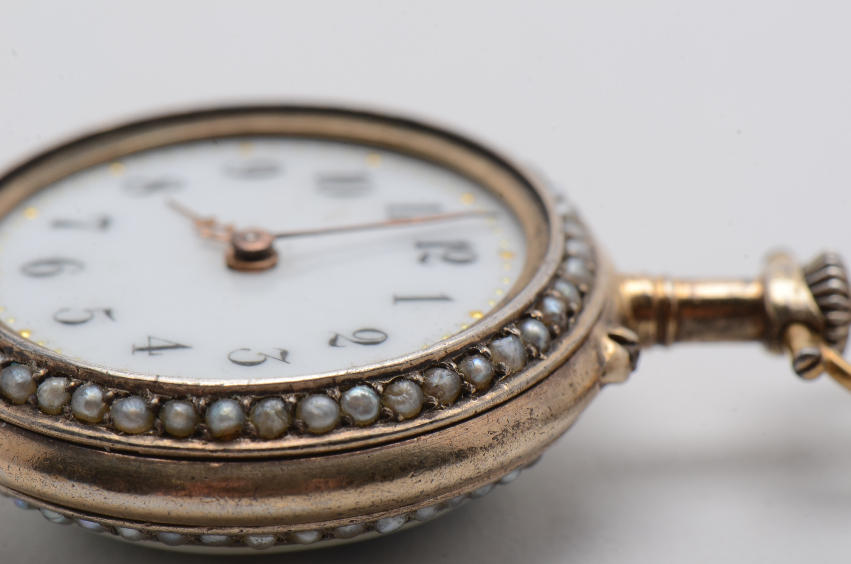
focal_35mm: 128
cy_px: 282
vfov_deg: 10.7
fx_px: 3008
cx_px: 426
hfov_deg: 16.1
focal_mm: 85
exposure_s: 1/125
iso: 200
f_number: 18
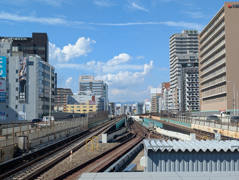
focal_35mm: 49
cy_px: 90
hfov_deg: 38.9
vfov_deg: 29.7
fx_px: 339
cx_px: 120
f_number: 1.68
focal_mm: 6.9
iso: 21
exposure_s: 1/978
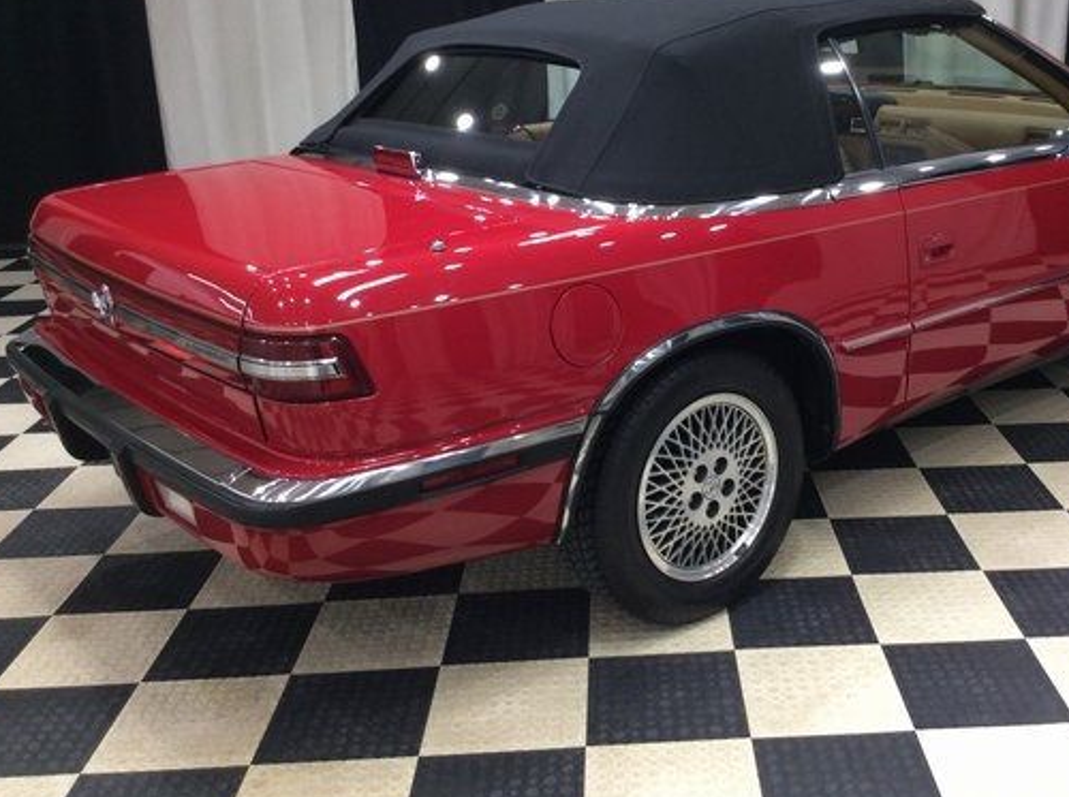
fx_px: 1264
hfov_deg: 45.5
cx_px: 656
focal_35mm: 41
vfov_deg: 34.9
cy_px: 310
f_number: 2.4
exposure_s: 1/25
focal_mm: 3.3
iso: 50
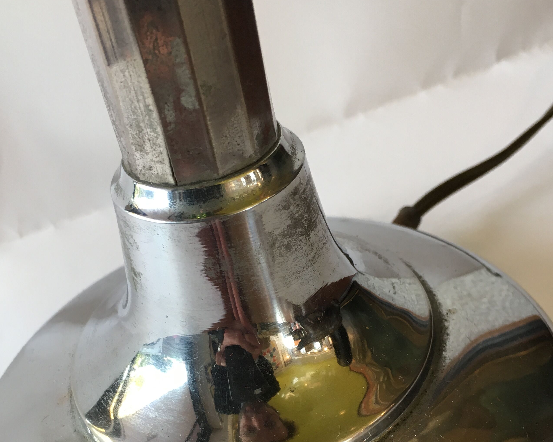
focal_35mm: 45
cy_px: 332
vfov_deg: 32.8
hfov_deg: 41.2
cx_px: 283
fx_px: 737
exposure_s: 1/33
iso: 25
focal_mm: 4.15
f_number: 2.2
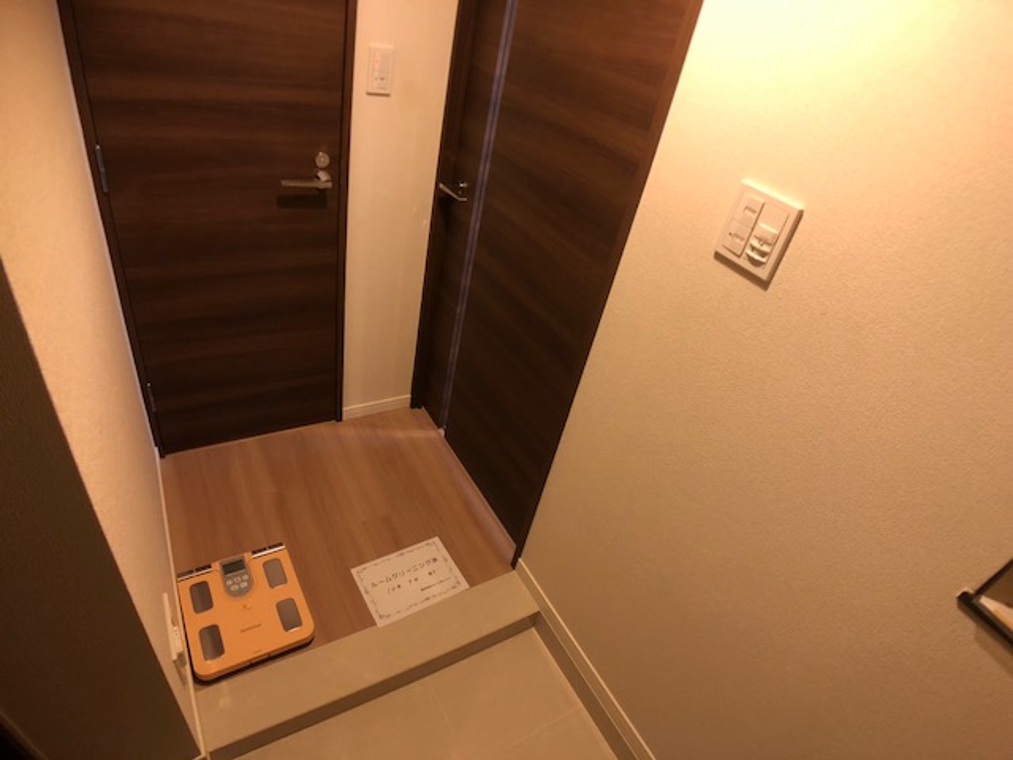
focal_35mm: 28
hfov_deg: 63.4
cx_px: 506
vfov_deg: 49.7
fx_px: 819
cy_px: 380
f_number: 1.8
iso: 100
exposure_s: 1/10
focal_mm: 3.99
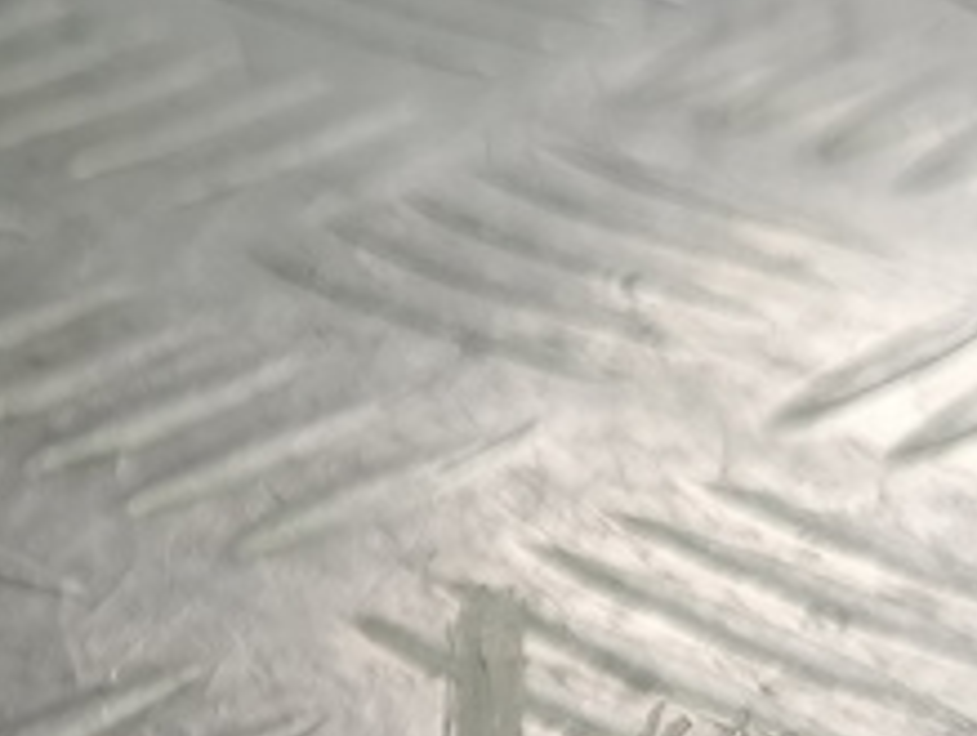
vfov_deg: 11.1
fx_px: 3562
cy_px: 1249
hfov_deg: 14.6
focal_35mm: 126
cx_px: -486
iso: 94
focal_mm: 4.11
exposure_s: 1/50
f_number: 1.6
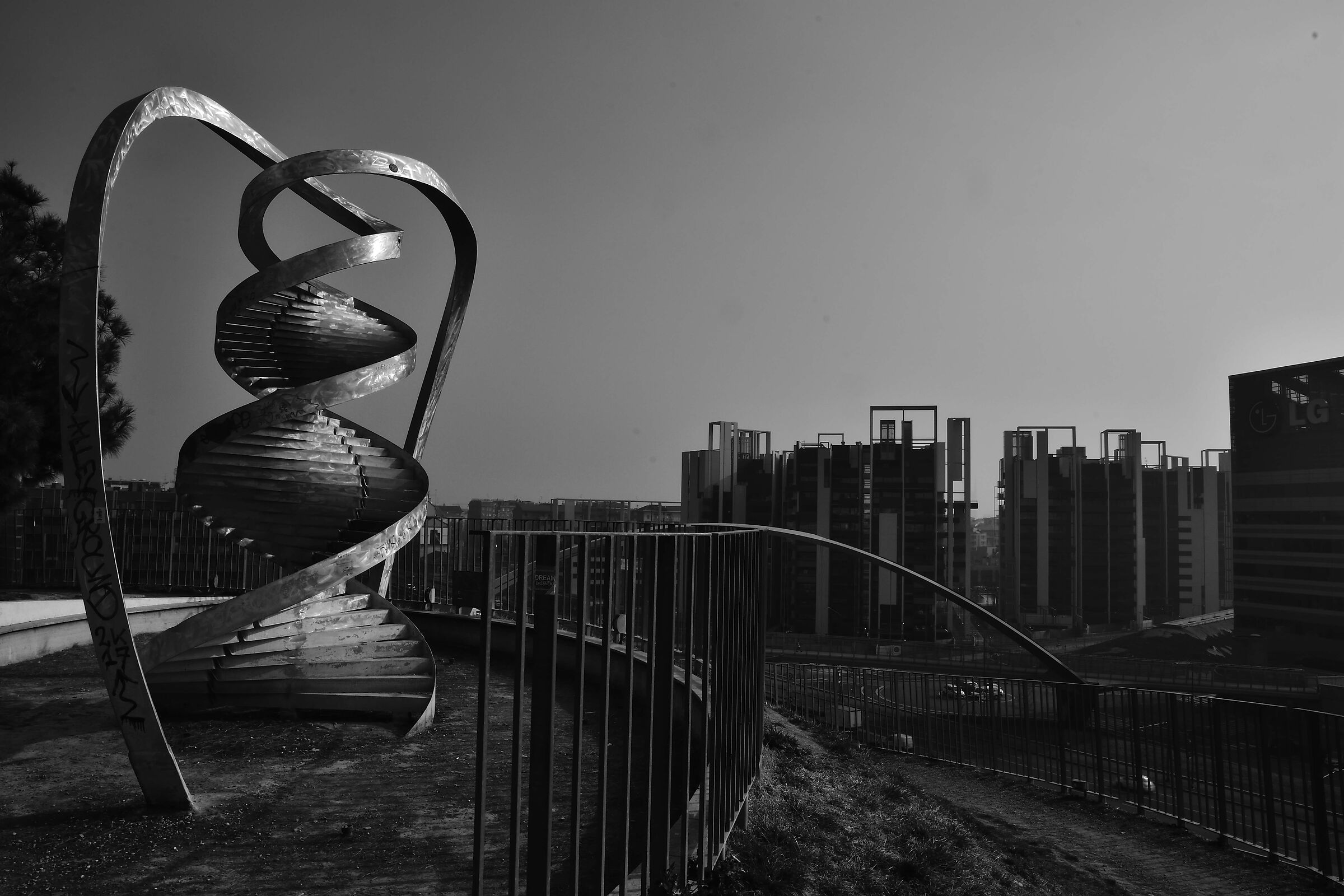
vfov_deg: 53.1
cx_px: 672
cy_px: 448
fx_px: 896
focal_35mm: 24
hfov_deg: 73.7
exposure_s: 1/50
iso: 100
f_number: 22
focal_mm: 16
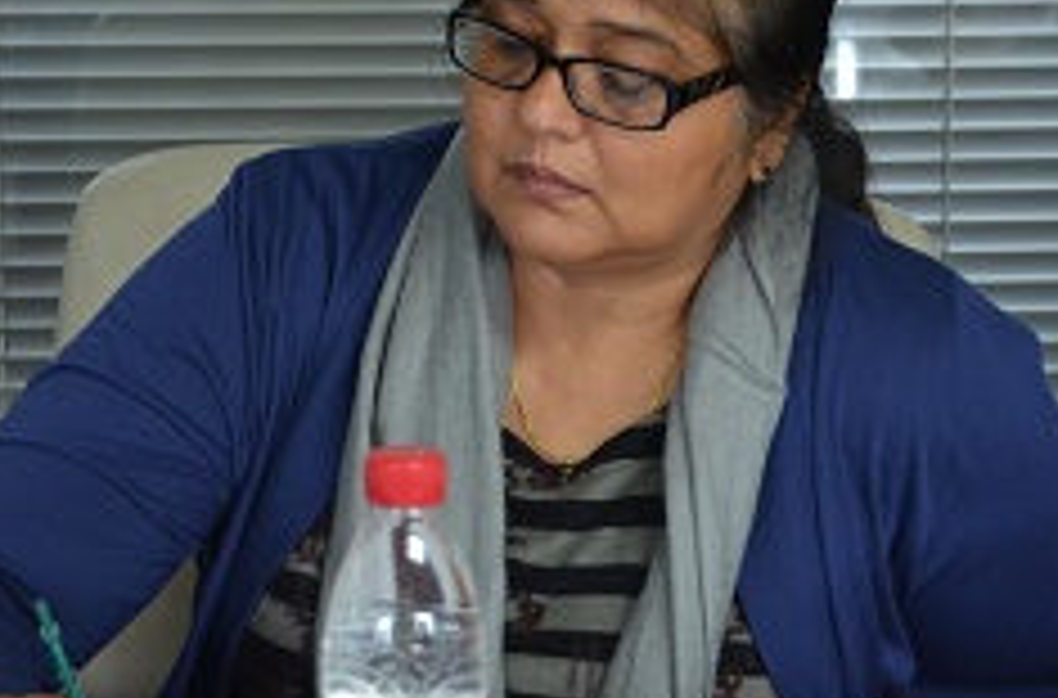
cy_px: 322
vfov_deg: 9.3
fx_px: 4306
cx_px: 540
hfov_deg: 14.0
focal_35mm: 147
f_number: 4.5
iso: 1000
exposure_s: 1/30
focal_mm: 46
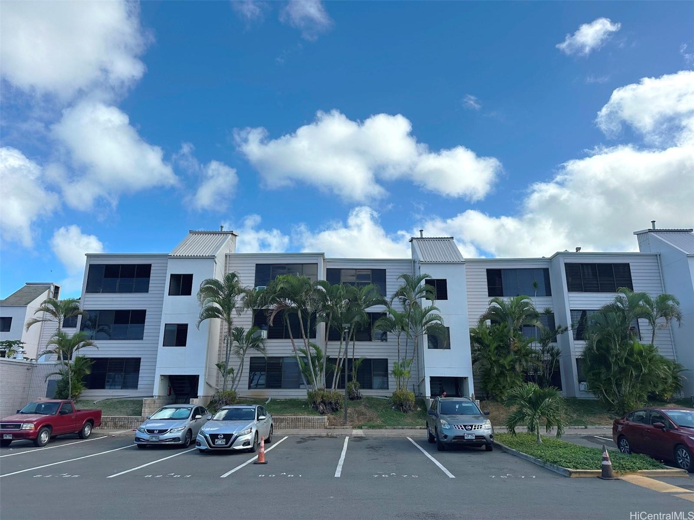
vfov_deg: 56.8
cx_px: 347
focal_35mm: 24
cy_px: 260
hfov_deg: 71.6
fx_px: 481
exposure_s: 1/5000
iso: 80
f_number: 1.78
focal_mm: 6.86
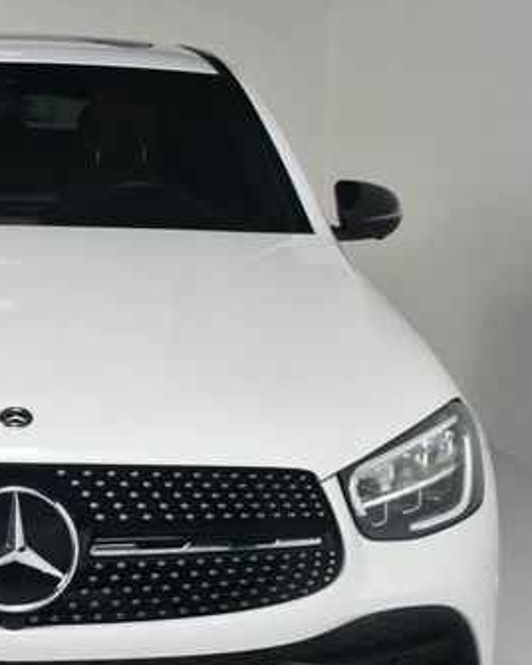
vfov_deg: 22.2
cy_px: 417
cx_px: 6
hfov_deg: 17.5
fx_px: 1693
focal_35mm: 86
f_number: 14
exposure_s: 1/160
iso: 100
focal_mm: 32
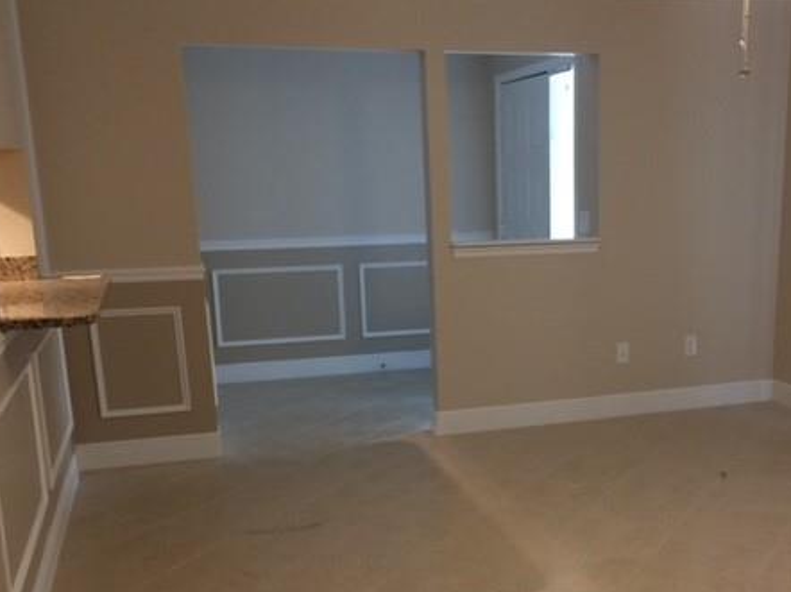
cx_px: 487
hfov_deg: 44.5
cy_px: 397
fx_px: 959
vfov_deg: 34.0
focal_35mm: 42
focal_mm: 4.15
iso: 160
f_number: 2.2
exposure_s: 1/30
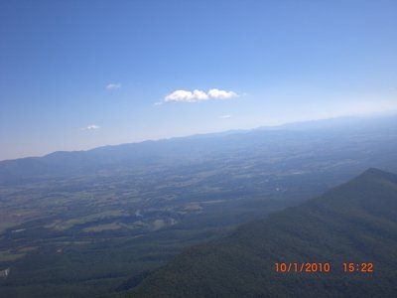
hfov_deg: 49.0
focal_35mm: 38
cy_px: 149
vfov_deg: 37.7
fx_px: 436
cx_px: 198
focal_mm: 6.3
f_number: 4.4
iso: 50
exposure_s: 1/800
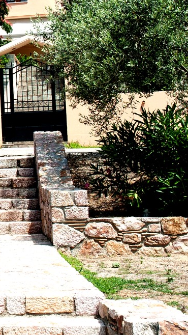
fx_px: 993
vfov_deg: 19.0
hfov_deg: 10.1
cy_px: 75
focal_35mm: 112
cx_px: -172
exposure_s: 1/640
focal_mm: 32
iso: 200
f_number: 5.6
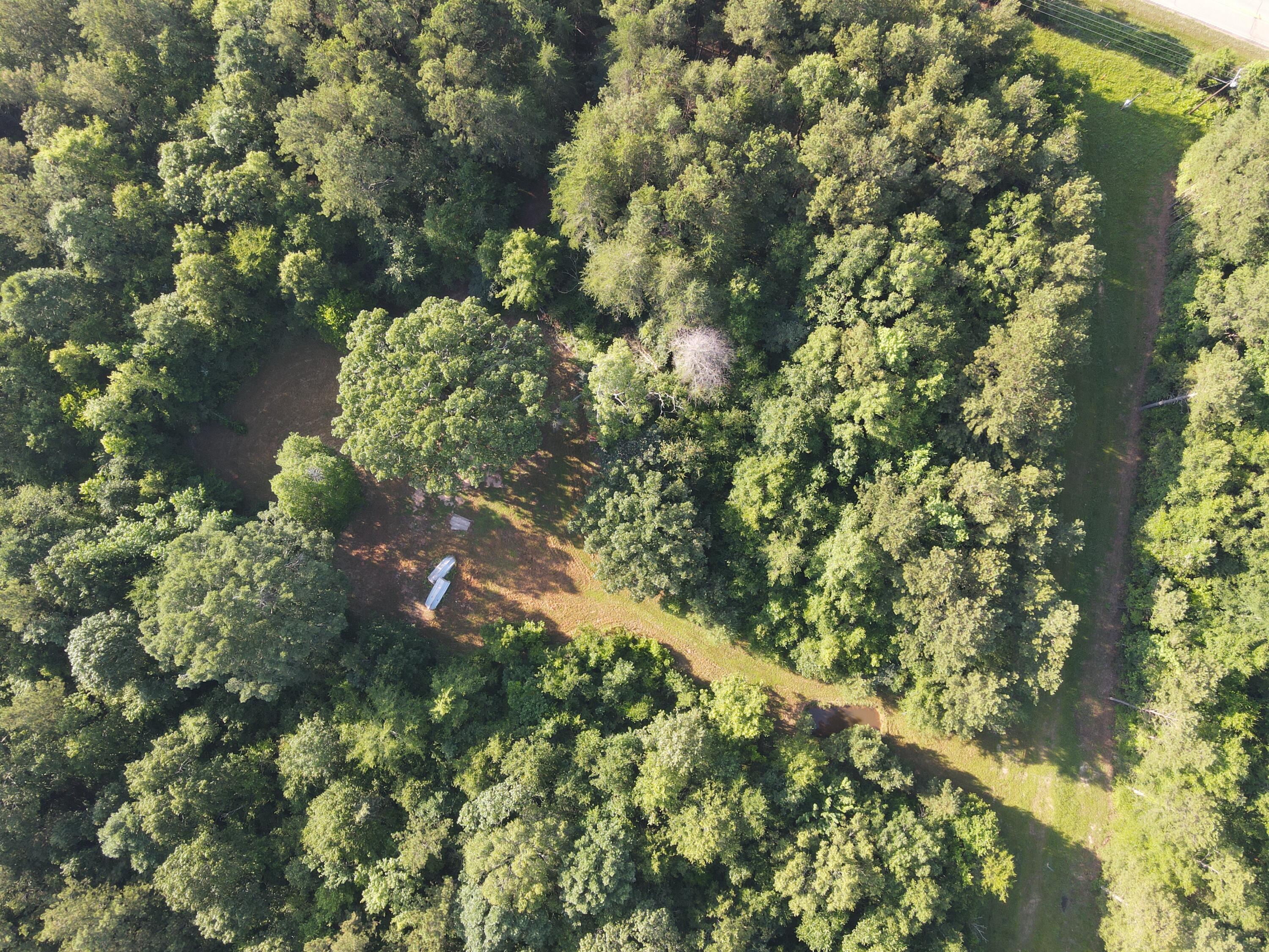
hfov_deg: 71.6
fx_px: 880
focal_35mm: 24
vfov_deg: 56.8
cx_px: 634
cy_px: 476
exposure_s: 1/80
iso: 100
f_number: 2.8
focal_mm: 4.5
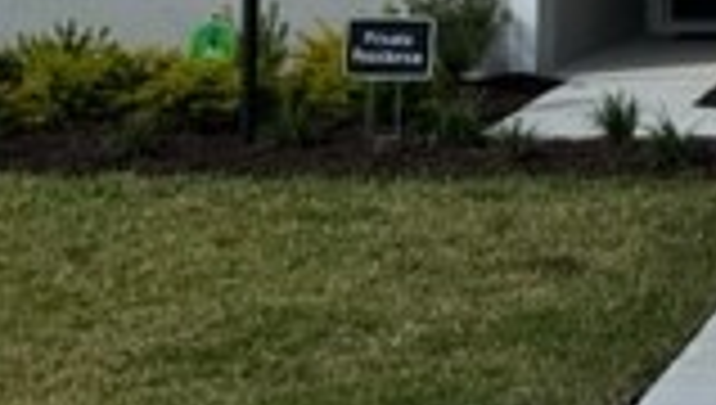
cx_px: 1112
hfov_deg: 17.9
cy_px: -158
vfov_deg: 11.2
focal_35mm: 105
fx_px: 1996
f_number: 1.78
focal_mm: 6.86
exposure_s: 1/6623
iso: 80
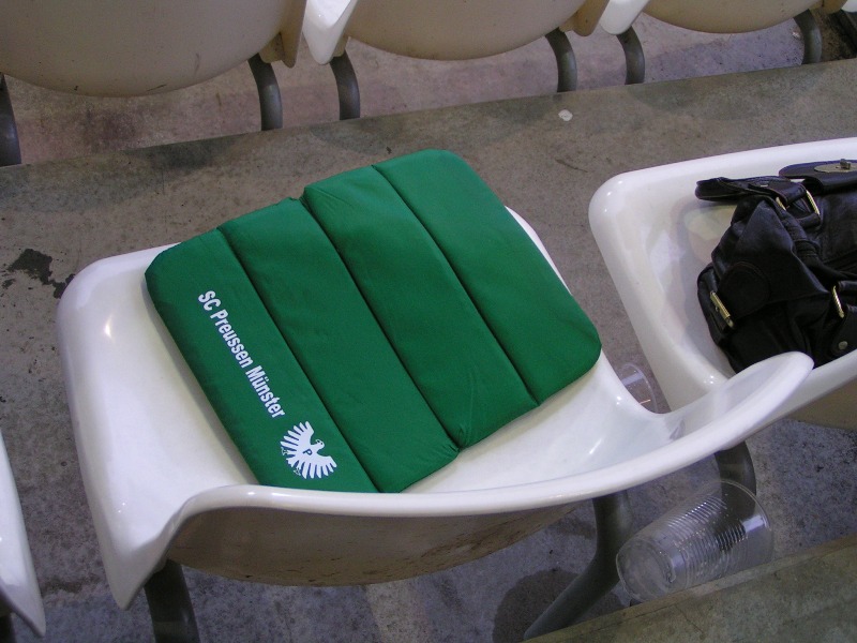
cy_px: 322
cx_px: 428
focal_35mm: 45
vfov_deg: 32.2
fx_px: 1114
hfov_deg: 42.1
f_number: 2.8
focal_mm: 6.9
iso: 125
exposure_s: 1/50
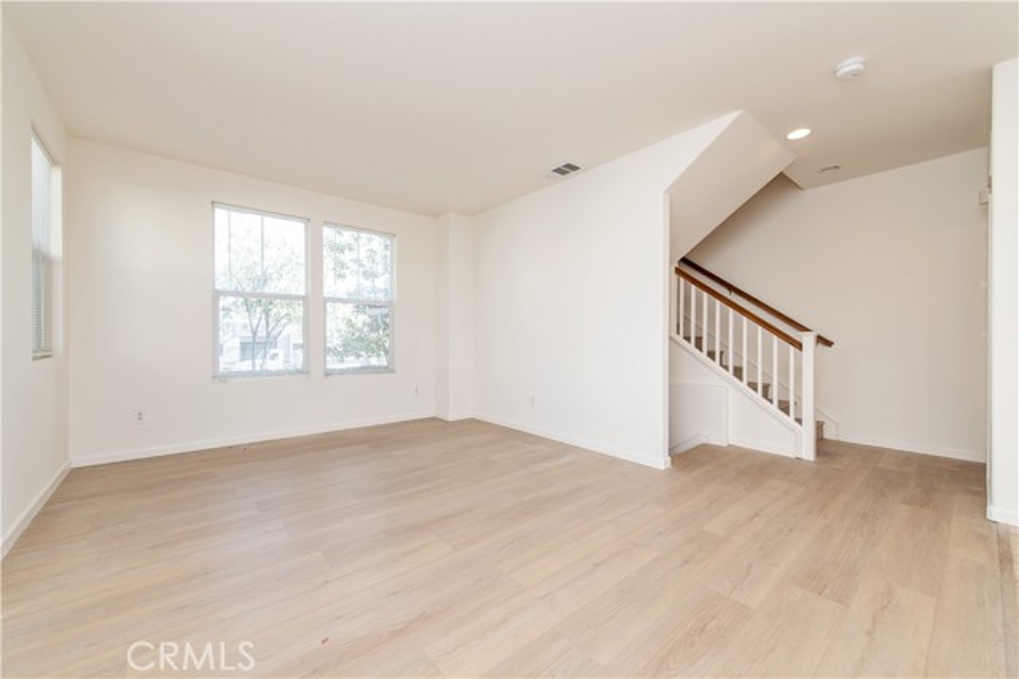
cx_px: 510
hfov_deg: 104.3
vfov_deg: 81.1
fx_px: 396
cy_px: 340
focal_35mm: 14
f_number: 4
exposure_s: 1/60
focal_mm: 14
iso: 200
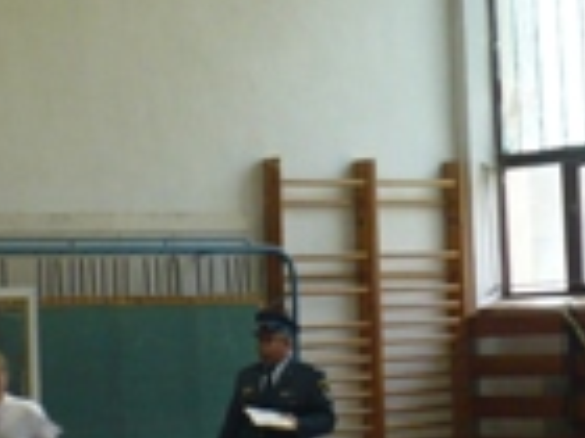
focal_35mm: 132
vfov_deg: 11.2
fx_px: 2231
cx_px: 150
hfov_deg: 14.9
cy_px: 286
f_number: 2.8
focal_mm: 6.1
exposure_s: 1/30
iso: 160
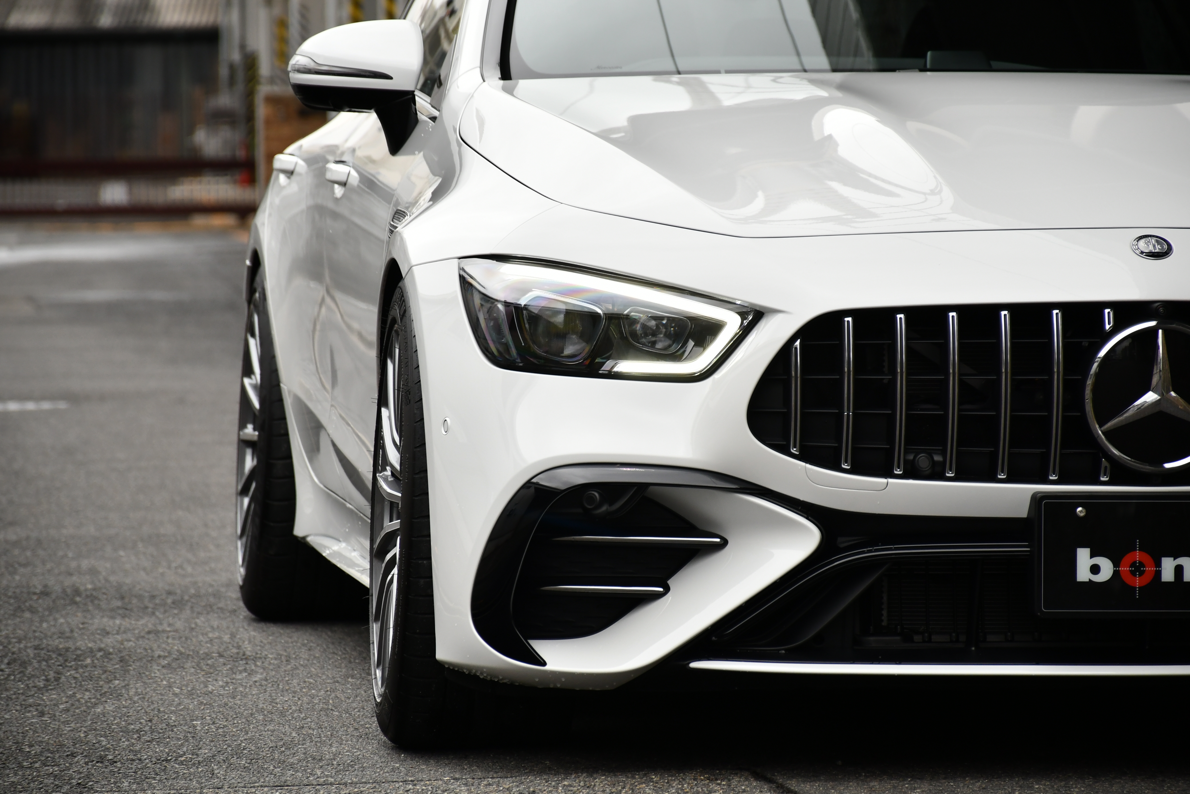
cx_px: 595
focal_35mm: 195
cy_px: 397
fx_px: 6445
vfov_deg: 7.0
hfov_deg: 10.5
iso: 450
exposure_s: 1/200
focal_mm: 130
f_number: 5.6
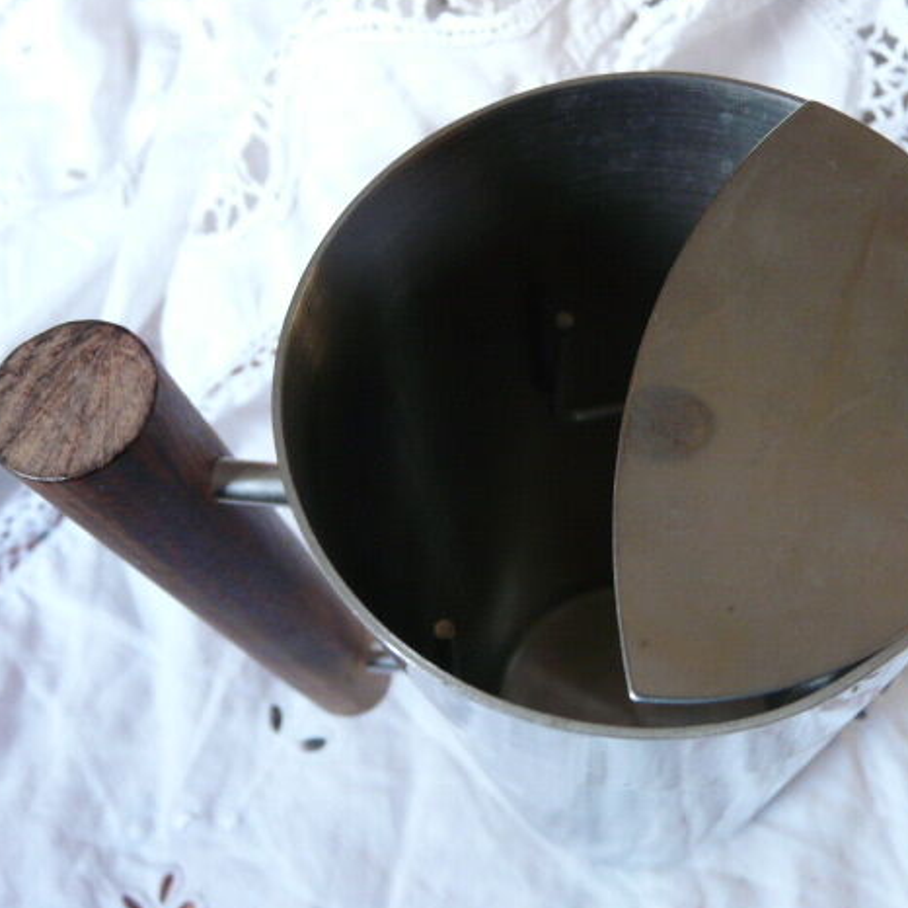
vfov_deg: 48.5
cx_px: 561
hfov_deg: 48.1
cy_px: 454
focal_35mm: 34
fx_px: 1009
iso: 200
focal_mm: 4.6
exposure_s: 1/20
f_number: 2.8
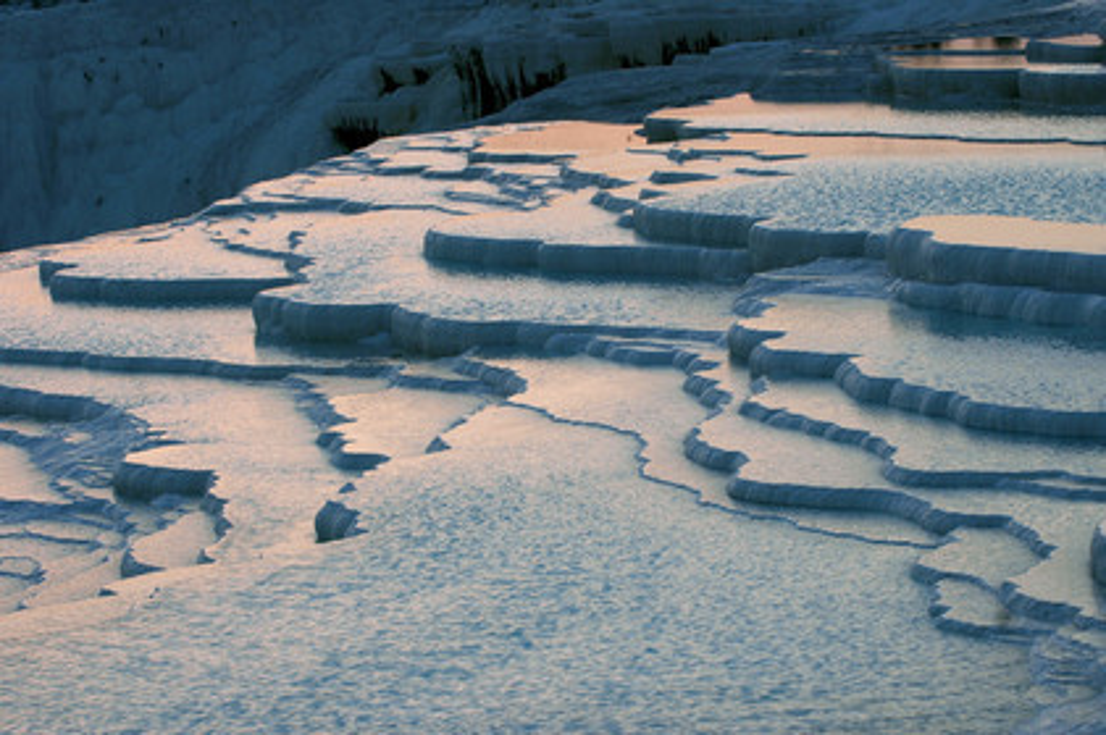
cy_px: 368
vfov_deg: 9.3
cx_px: 553
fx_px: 4513
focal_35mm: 147
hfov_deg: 14.0
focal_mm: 98
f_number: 5
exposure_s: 1/100
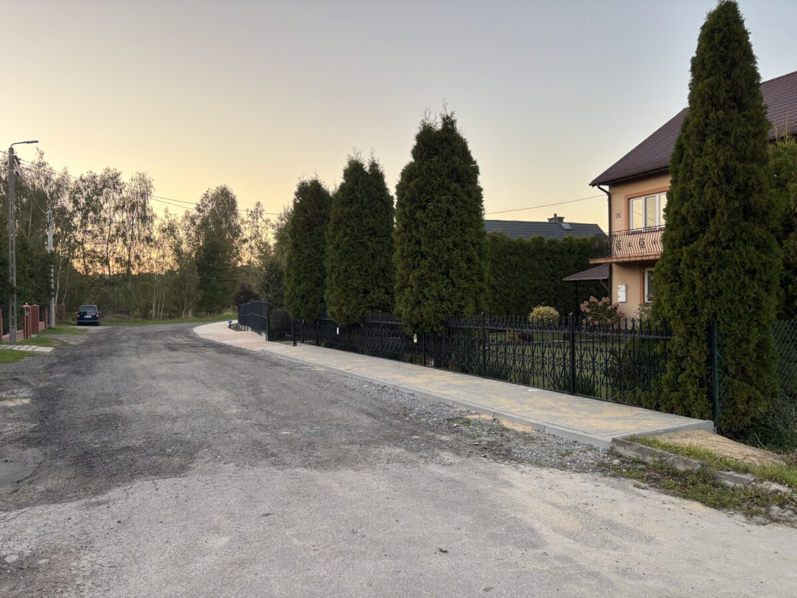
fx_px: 599
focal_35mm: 26
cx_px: 398
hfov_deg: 67.3
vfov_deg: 53.1
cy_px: 299
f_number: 1.6
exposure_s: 1/161
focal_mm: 5.96
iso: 40
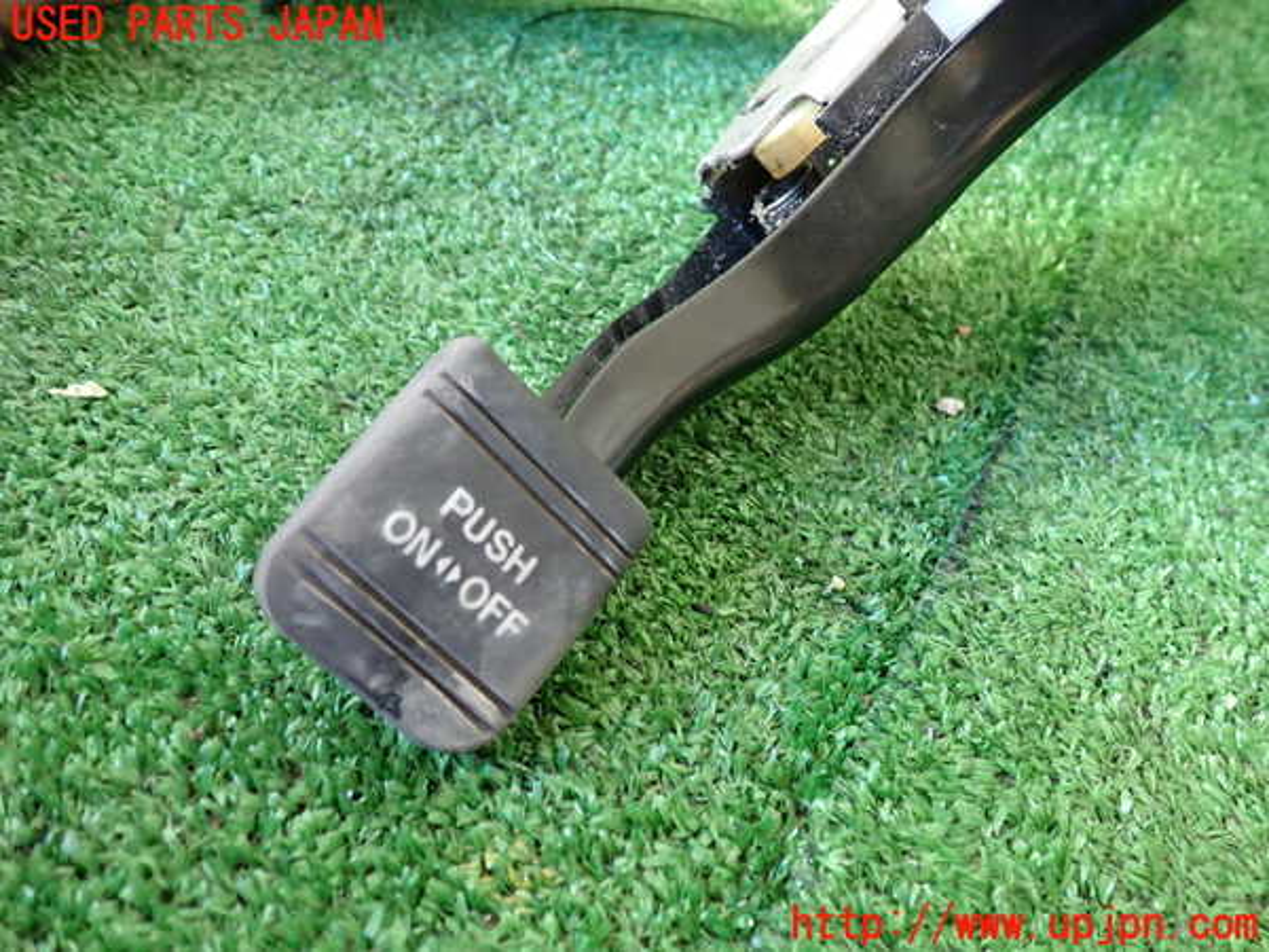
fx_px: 1100
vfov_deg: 46.8
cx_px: 634
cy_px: 476
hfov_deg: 60.0
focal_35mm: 30
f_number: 2.3
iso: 500
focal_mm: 5.4
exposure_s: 1/50
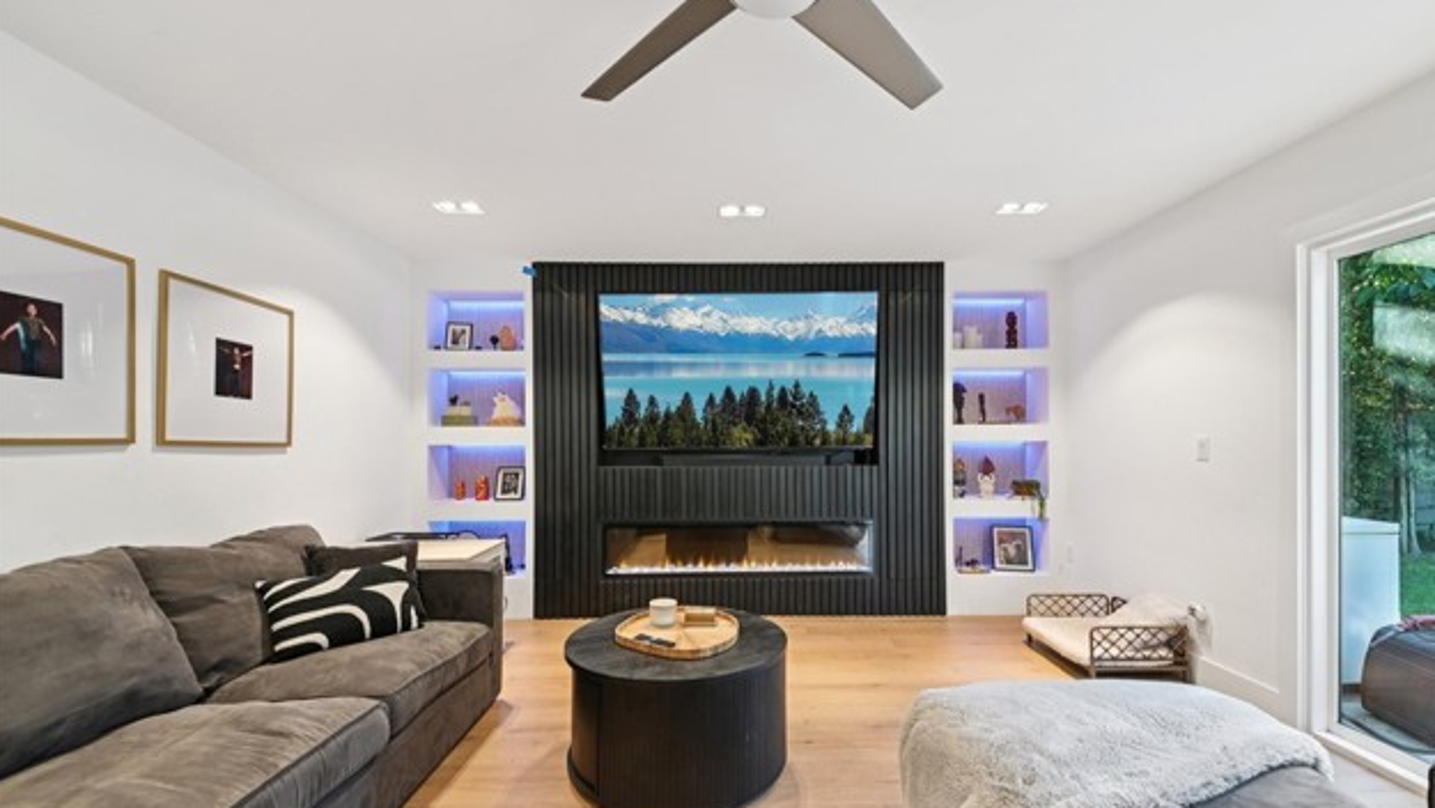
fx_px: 571
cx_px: 728
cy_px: 442
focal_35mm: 15
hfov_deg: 103.0
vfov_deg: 70.4
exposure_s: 1/5
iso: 320
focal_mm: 14
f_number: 8
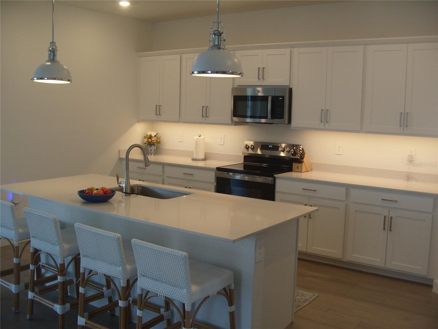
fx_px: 443
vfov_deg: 40.7
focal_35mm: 35
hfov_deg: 52.6
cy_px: 164
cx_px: 219
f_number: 2.8
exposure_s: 1/60
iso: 100
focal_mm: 7.8
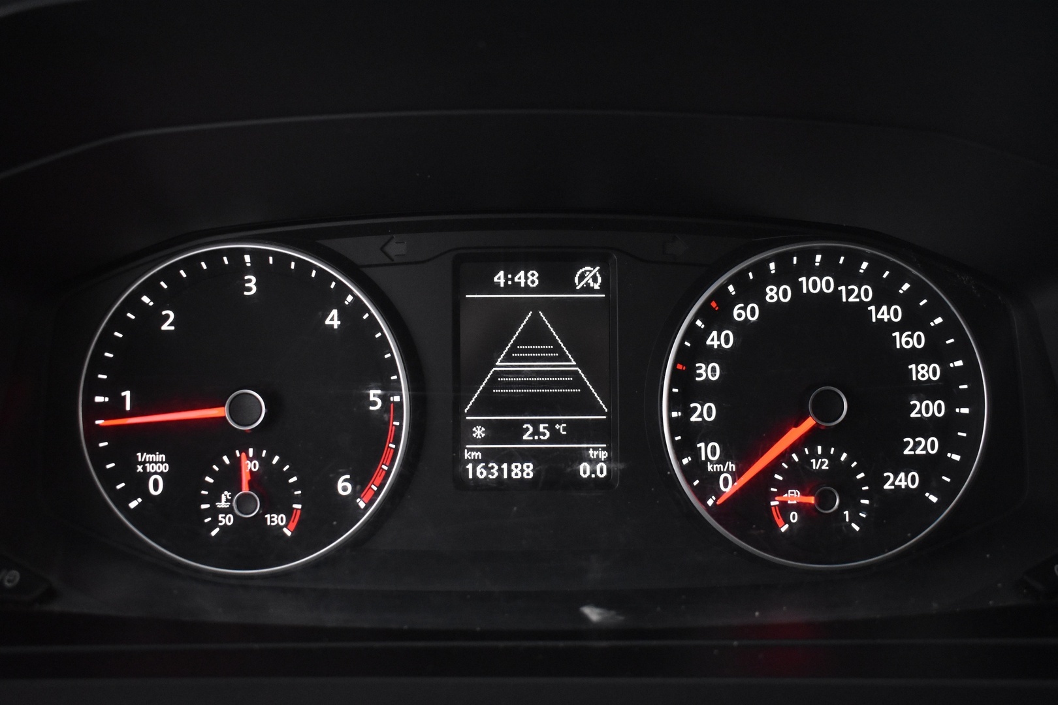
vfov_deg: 36.9
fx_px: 1058
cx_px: 529
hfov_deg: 53.1
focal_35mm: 36
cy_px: 352
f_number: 3.8
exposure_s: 1/30
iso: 3200
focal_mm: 24
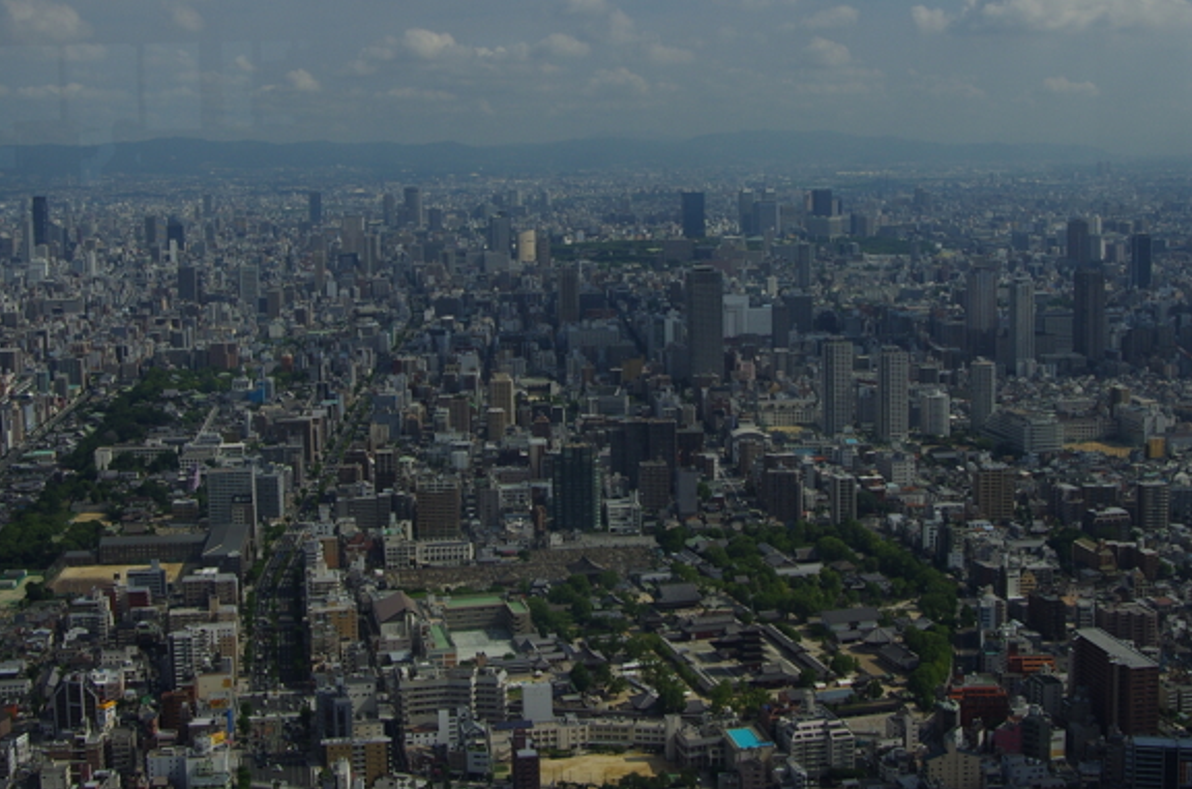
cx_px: 621
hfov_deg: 41.2
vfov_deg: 27.8
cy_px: 273
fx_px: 1585
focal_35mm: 48
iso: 200
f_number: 8
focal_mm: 18
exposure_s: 1/1250
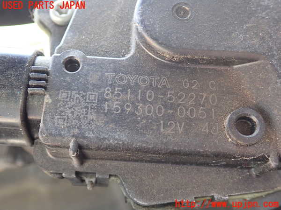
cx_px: 140
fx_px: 333
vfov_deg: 35.1
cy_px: 105
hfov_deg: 45.8
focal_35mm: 41
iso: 250
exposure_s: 1/40
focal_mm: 7.31
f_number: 2.8
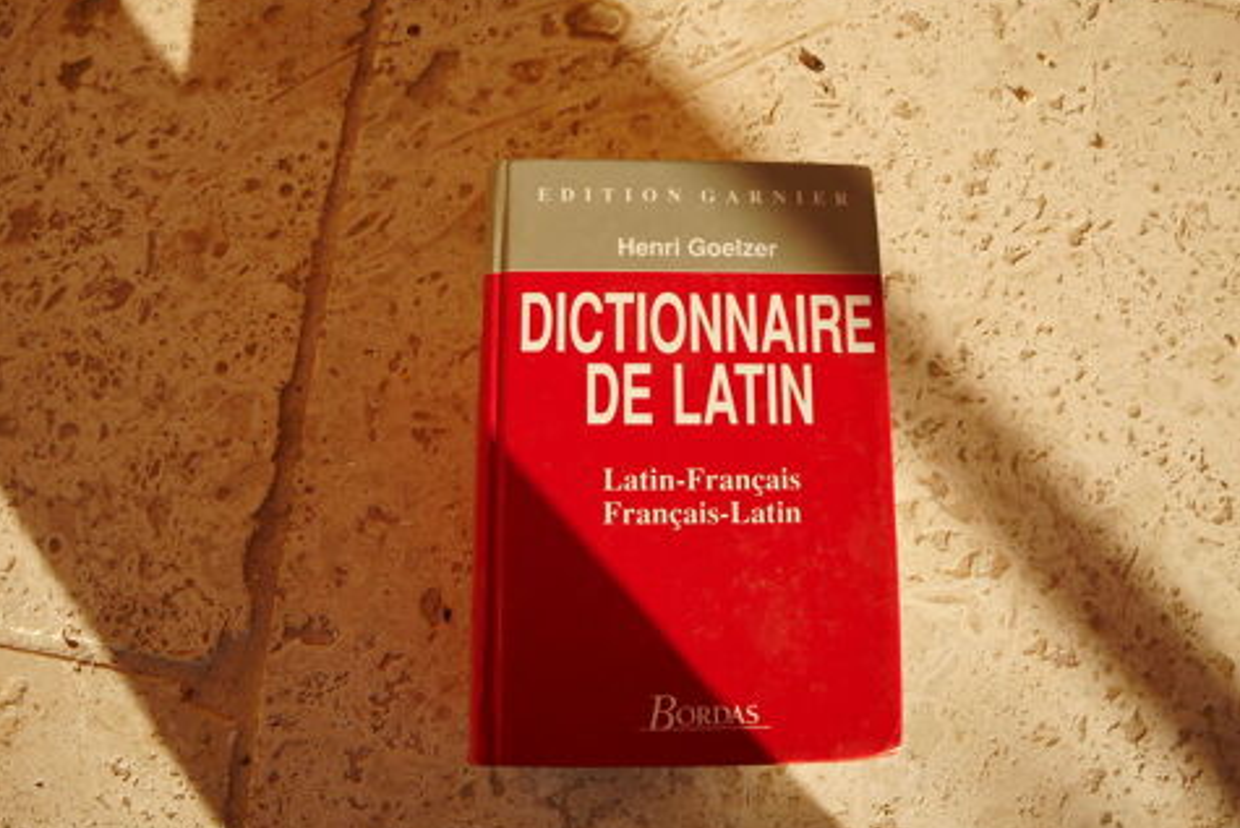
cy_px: 410
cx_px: 619
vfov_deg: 32.7
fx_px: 1413
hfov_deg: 47.4
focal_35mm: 41
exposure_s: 1/400
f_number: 4.5
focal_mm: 6.9
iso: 80
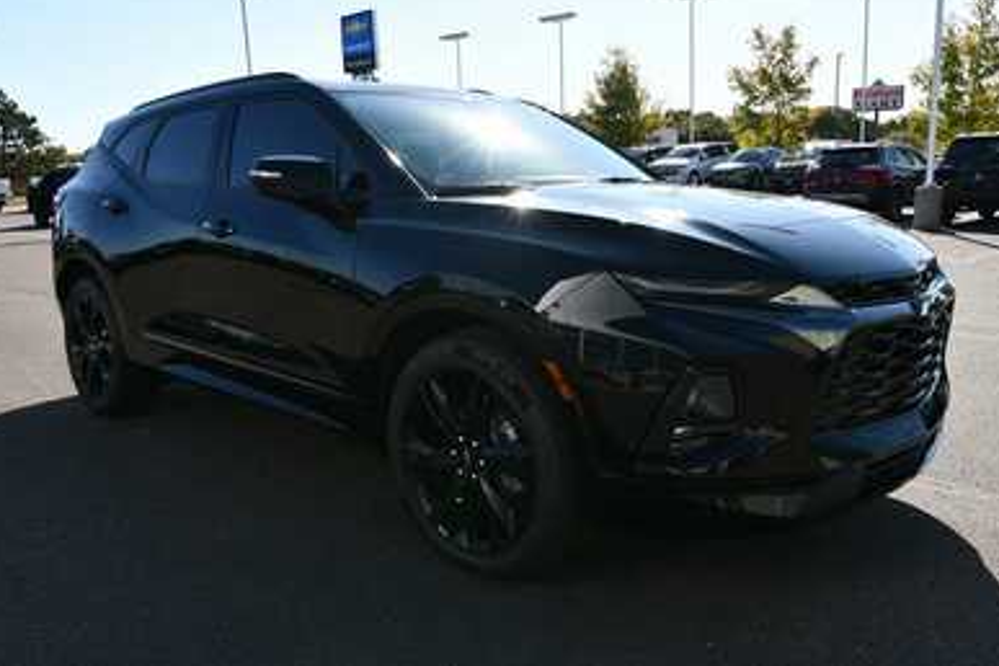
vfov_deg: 42.3
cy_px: 327
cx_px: 501
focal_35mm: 31
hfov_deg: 60.3
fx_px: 860
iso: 125
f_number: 8
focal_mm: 20
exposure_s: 1/250
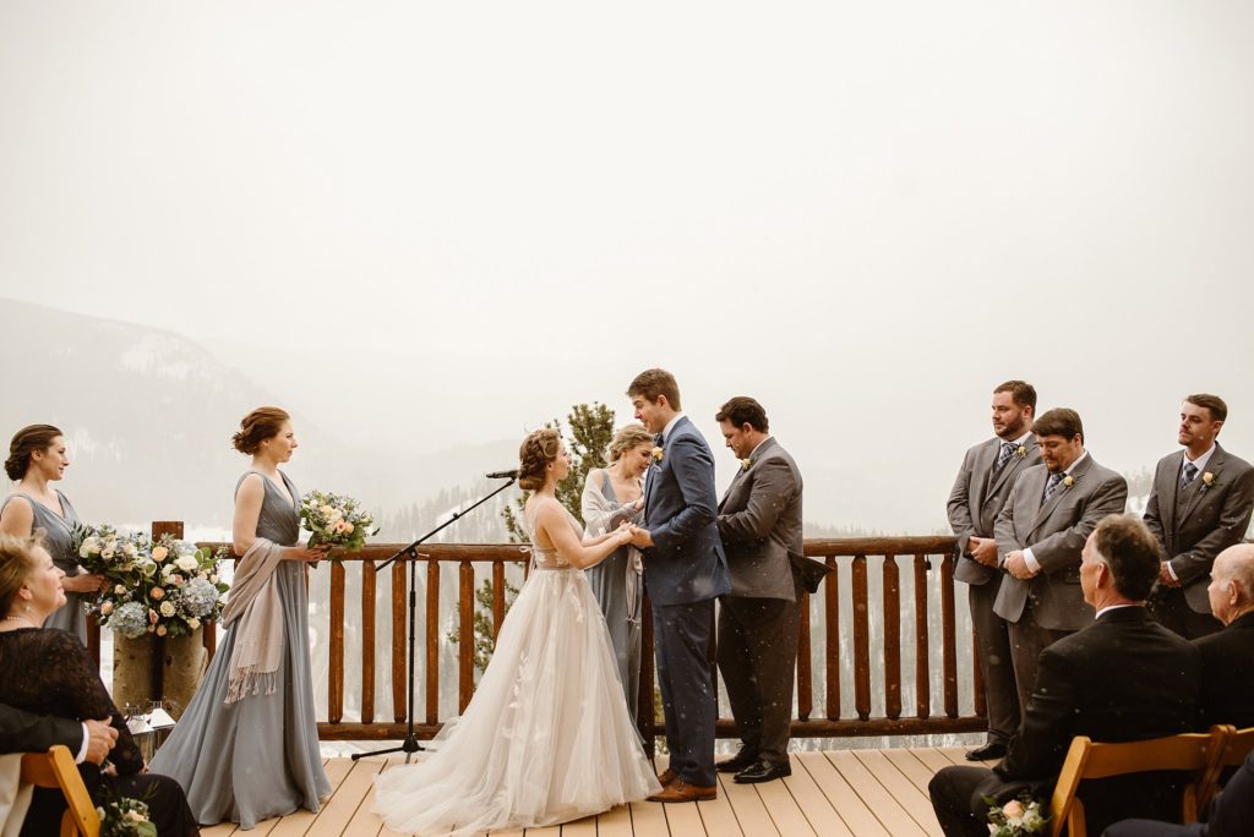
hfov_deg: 54.4
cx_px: 627
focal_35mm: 35
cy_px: 418
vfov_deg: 37.9
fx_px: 1220
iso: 200
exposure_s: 1/1600
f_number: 3.2
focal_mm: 35
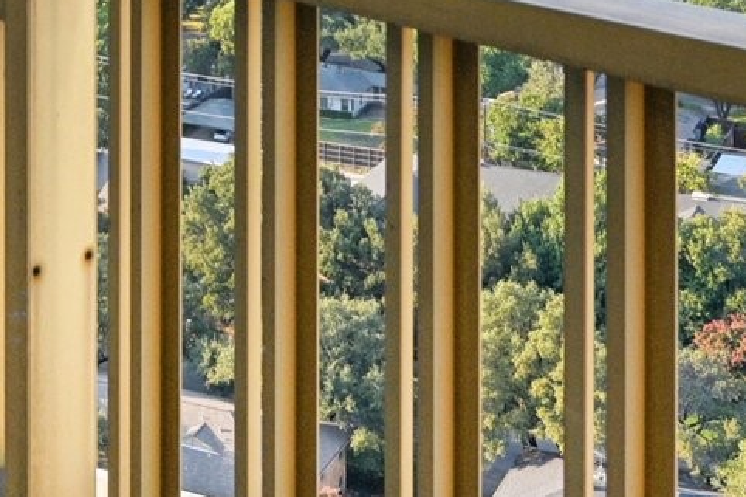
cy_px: -414
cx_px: 50
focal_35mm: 85
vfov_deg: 14.1
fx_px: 1761
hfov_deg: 23.2
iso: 400
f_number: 8
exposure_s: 1/640
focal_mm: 20
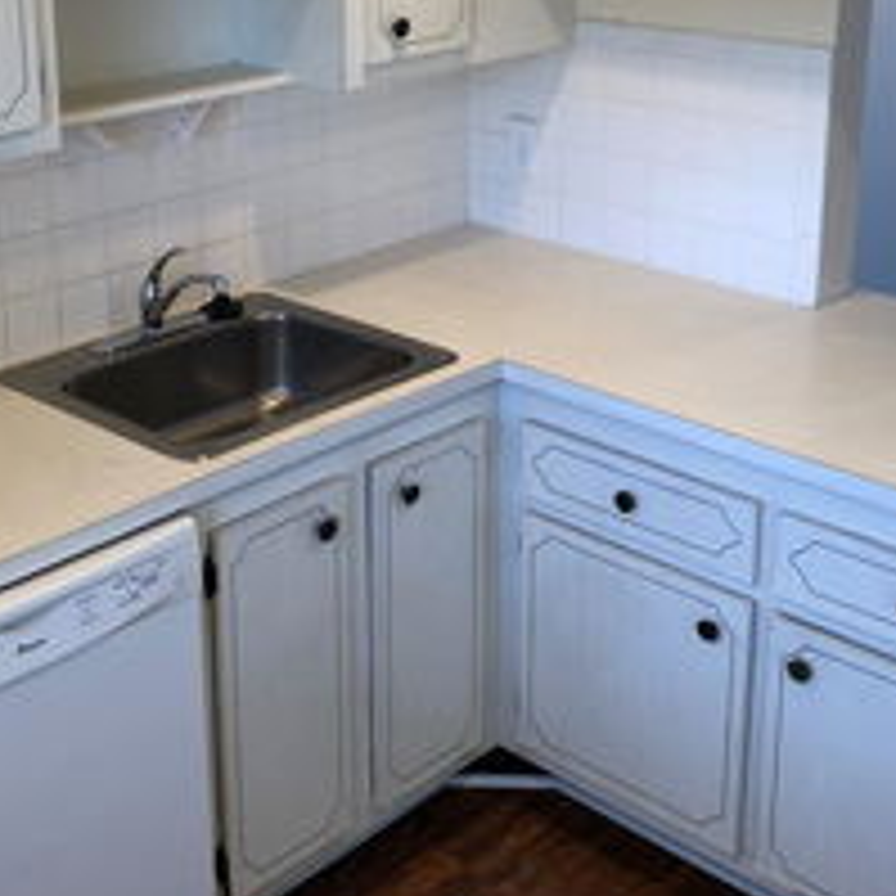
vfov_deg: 31.7
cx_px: 344
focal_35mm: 53
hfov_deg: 32.1
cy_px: 239
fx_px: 1552
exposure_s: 1/40
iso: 25
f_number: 1.8
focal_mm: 4
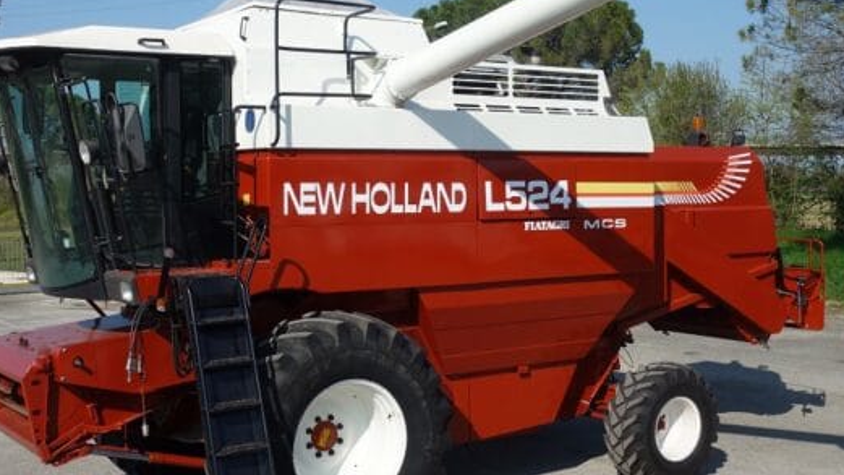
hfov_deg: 40.6
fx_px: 1141
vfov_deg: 23.5
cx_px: 408
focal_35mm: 51
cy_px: 217
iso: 125
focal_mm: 12.18
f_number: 5.6
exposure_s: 1/800
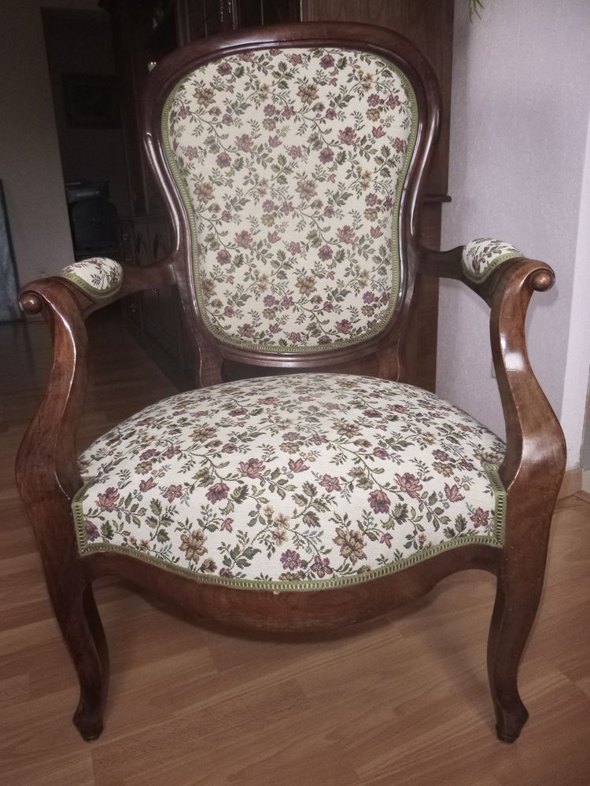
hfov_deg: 54.9
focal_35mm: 25
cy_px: 393
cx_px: 295
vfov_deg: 69.4
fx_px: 568
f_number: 3.9
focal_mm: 4.5
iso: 400
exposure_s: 1/60
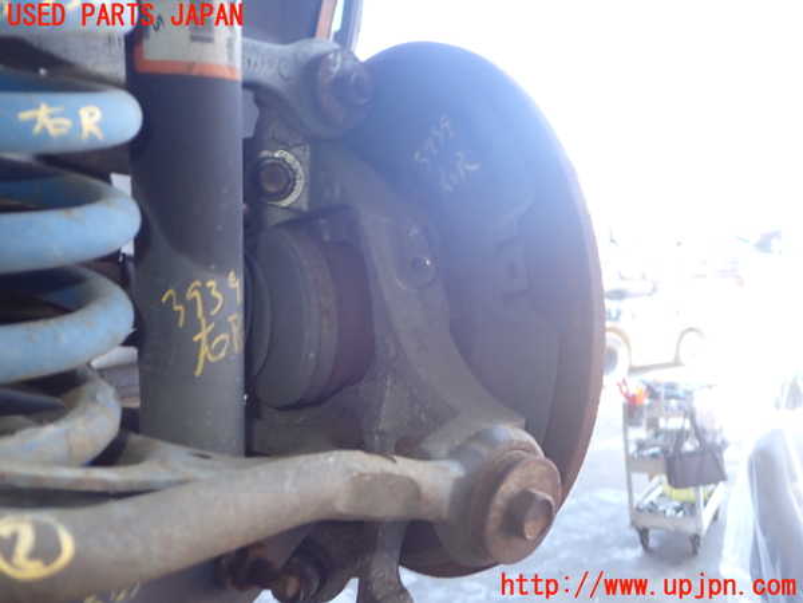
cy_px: 302
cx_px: 402
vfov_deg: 46.8
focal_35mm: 30
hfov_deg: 60.0
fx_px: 696
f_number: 2.3
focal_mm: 5.4
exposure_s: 1/60
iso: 200
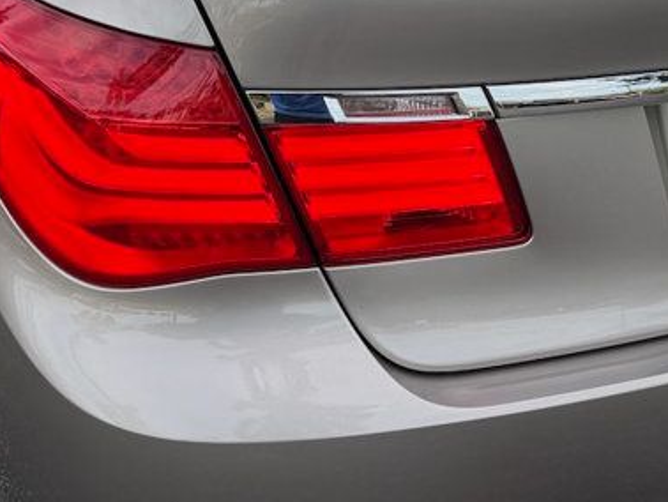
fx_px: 1255
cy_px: 78
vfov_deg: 22.2
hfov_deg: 29.4
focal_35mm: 65
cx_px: 491
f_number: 1.78
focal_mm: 6.76
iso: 80
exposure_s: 1/1091
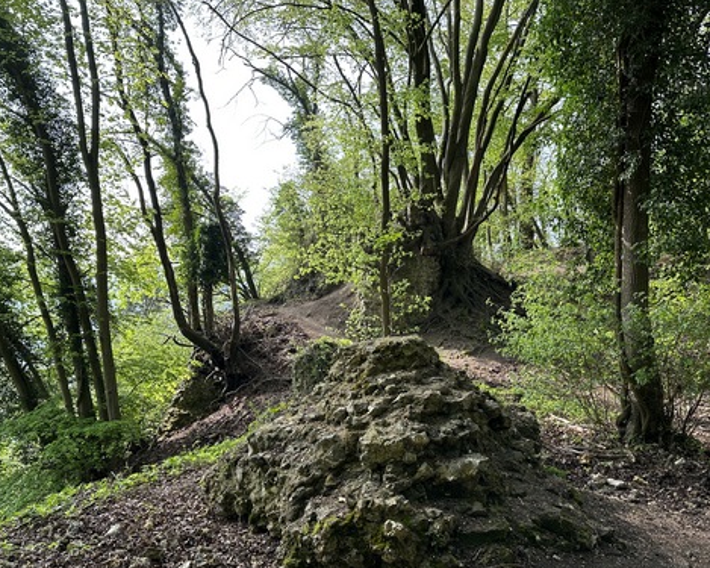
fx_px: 630
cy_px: 298
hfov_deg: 58.7
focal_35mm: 30
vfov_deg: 48.5
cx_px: 378
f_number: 1.78
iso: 80
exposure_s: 1/601
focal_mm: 6.86
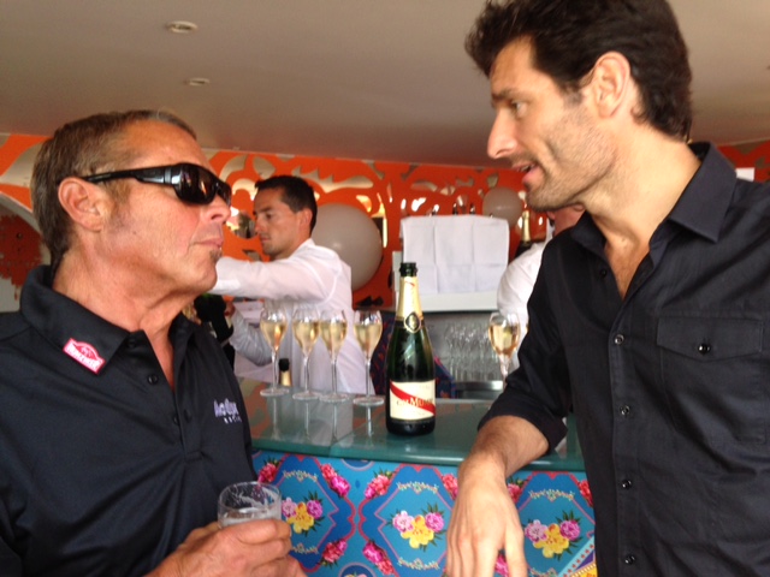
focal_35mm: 33
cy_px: 288
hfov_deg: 55.4
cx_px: 385
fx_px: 734
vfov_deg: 42.9
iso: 64
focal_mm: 4.12
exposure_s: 1/60
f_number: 2.4
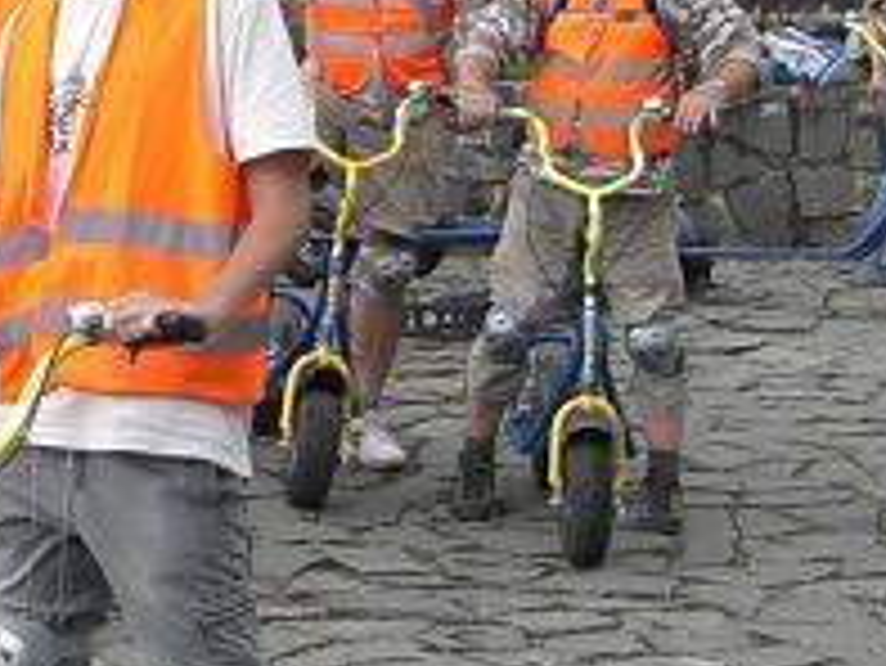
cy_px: 171
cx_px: -247
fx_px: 3944
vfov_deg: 9.6
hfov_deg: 12.4
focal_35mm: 154
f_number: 3.1
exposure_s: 1/250
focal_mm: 6.3
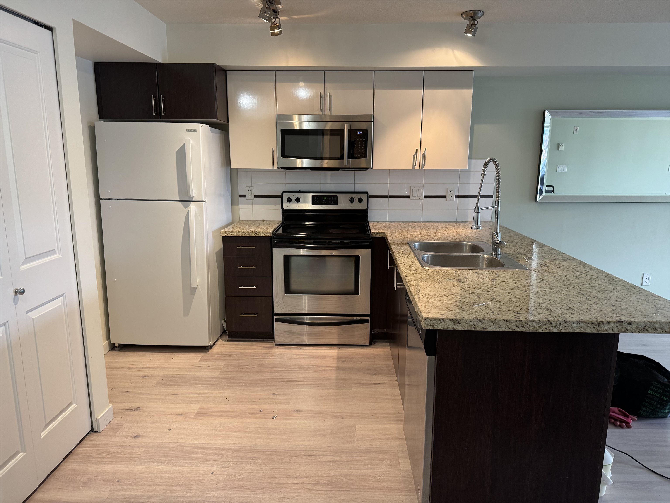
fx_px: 465
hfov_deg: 71.6
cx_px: 335
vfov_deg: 56.8
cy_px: 252
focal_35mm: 24
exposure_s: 1/60
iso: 160
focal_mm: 6.76
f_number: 1.78
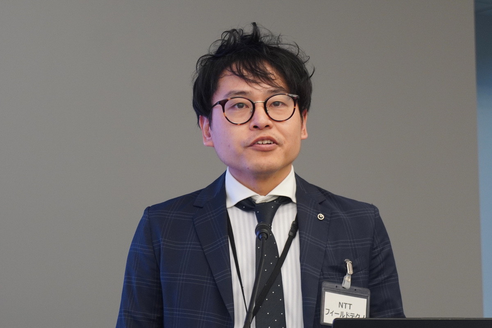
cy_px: 164
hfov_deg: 25.1
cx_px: 246
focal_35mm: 81
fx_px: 1107
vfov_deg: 16.9
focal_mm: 54
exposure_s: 1/100
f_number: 5.6
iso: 800
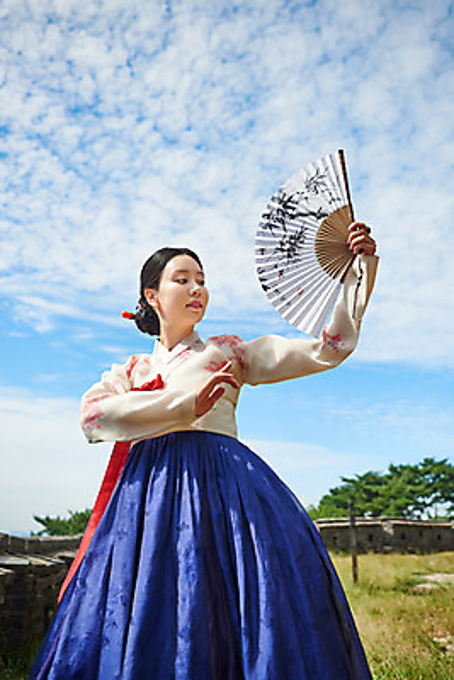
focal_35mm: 29
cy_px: 340
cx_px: 227
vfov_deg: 63.6
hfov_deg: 45.0
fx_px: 548
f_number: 2.8
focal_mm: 29
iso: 160
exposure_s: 1/5000
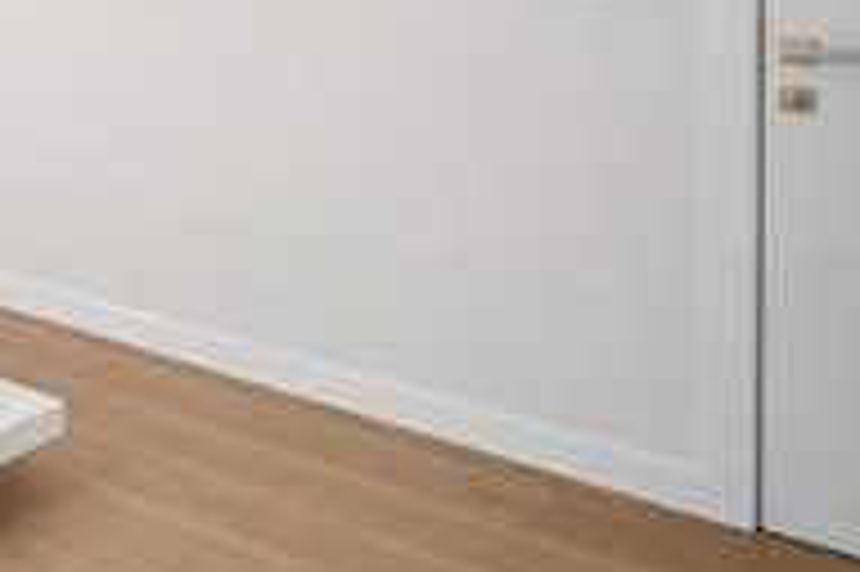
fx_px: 1122
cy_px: -68
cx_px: -324
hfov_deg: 30.4
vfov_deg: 26.2
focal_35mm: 47
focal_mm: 9
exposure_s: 1/35
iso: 160
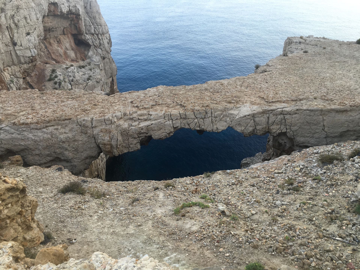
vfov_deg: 48.2
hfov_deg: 61.7
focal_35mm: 29
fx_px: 302
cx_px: 180
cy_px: 135
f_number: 2.2
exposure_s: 1/105
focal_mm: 4.15
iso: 25
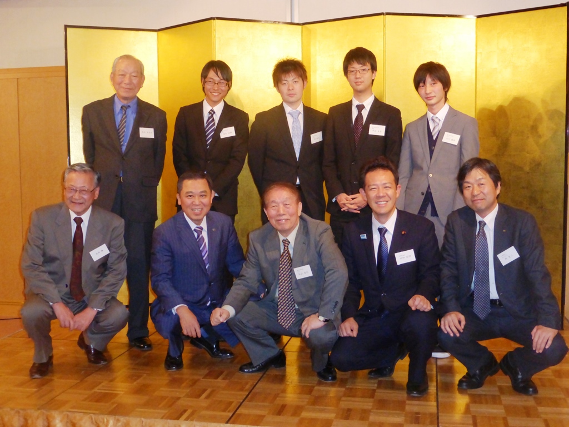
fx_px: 707
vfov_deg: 33.6
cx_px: 284
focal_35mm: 43
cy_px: 214
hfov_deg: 43.9
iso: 500
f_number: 3.9
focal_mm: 7.4
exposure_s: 1/125
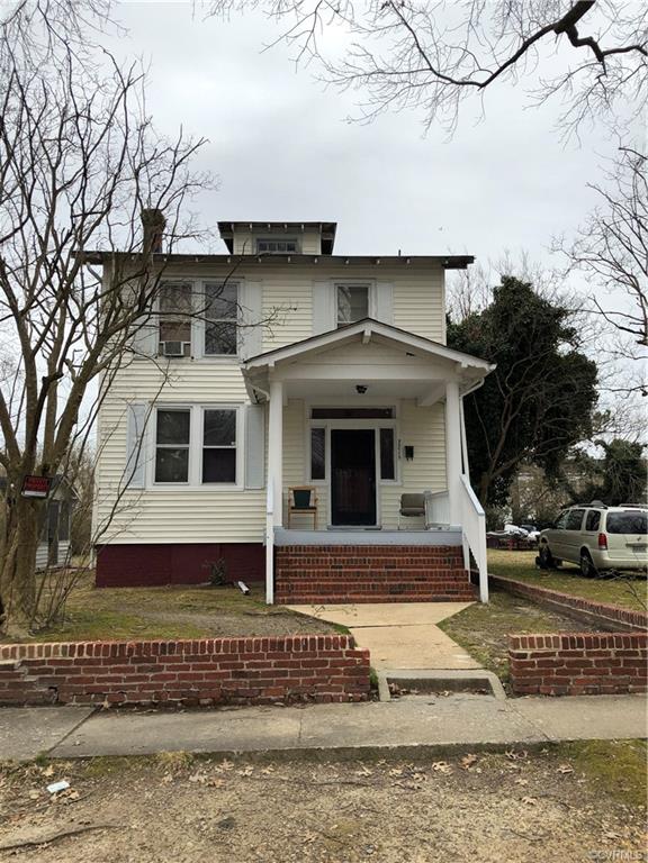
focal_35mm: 28
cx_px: 324
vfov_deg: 63.4
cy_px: 432
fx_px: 699
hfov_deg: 49.7
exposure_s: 1/382
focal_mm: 3.99
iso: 20
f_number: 1.8
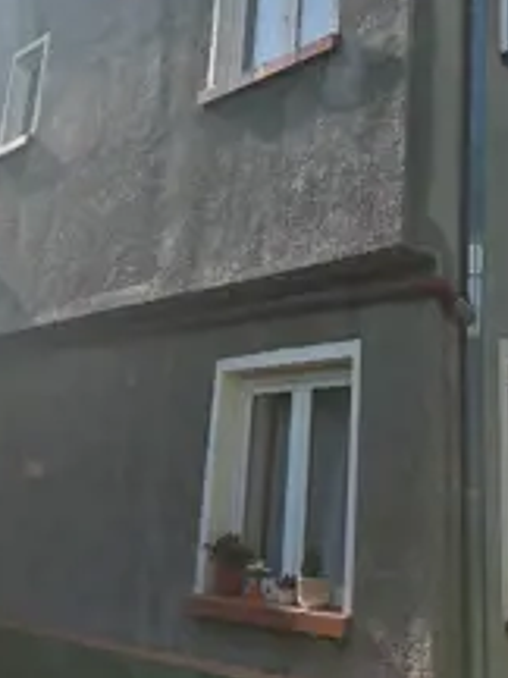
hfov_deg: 28.8
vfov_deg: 37.4
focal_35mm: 50
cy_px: 179
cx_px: 361
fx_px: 978
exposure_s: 1/379
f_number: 1.8
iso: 100
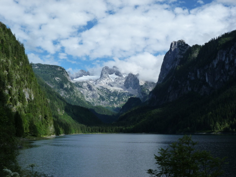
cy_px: 88
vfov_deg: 31.5
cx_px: 118
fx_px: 314
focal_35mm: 46
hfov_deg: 41.2
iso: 125
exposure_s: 1/400
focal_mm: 8.3
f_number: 5.6
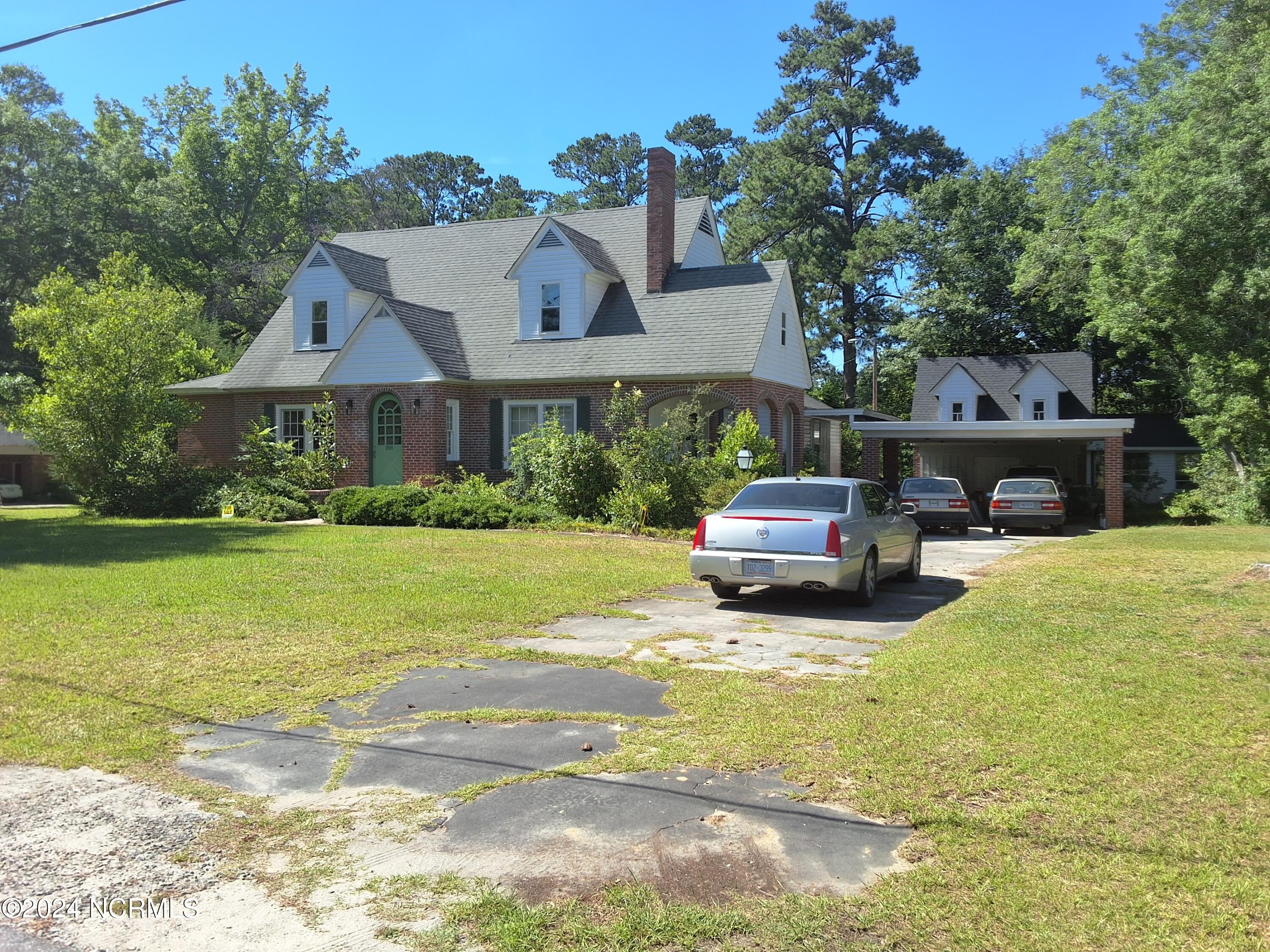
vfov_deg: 49.7
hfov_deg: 63.4
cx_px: 635
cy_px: 476
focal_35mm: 28
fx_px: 1027
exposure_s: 1/1007
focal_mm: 2.91
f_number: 1.9
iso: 32
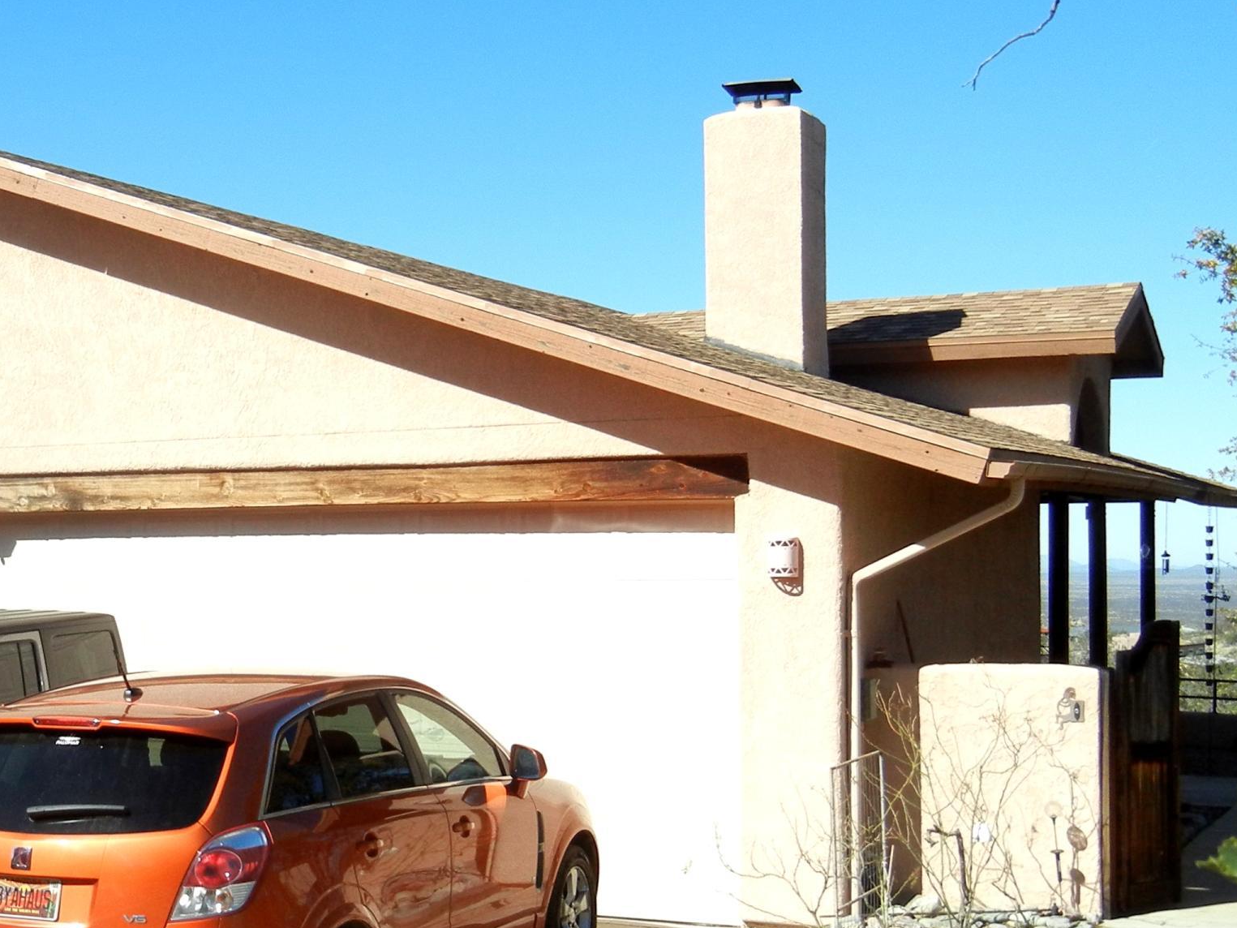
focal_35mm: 59
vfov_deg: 24.8
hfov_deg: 31.9
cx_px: 268
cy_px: 572
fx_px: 2109
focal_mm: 5.4
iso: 160
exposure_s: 1/377
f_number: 7
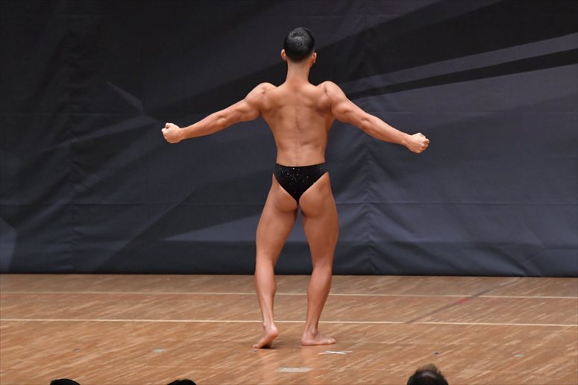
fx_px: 4333
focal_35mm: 270
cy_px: 192
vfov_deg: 5.1
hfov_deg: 7.6
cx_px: 289
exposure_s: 1/400
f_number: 5.6
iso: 6400
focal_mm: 180
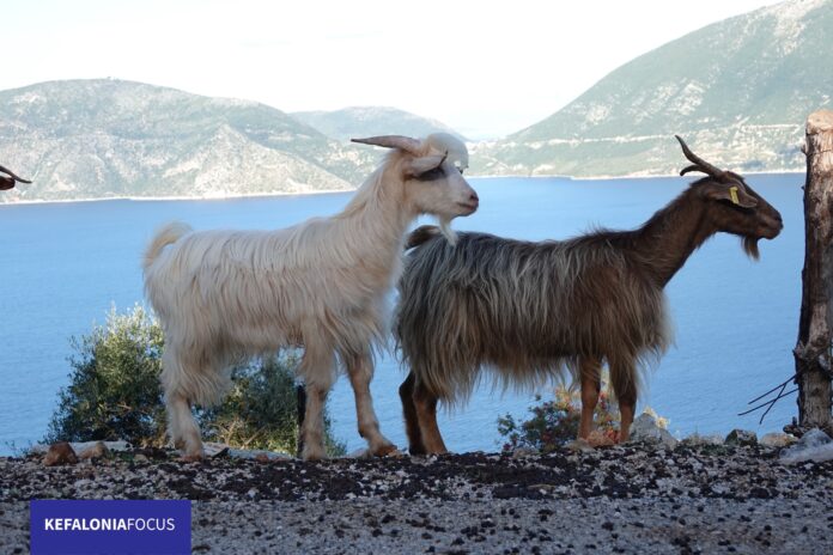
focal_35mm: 65
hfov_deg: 31.0
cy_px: 278
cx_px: 416
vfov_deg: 20.9
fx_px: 1504
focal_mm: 23.95
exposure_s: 1/250
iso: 100
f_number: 4
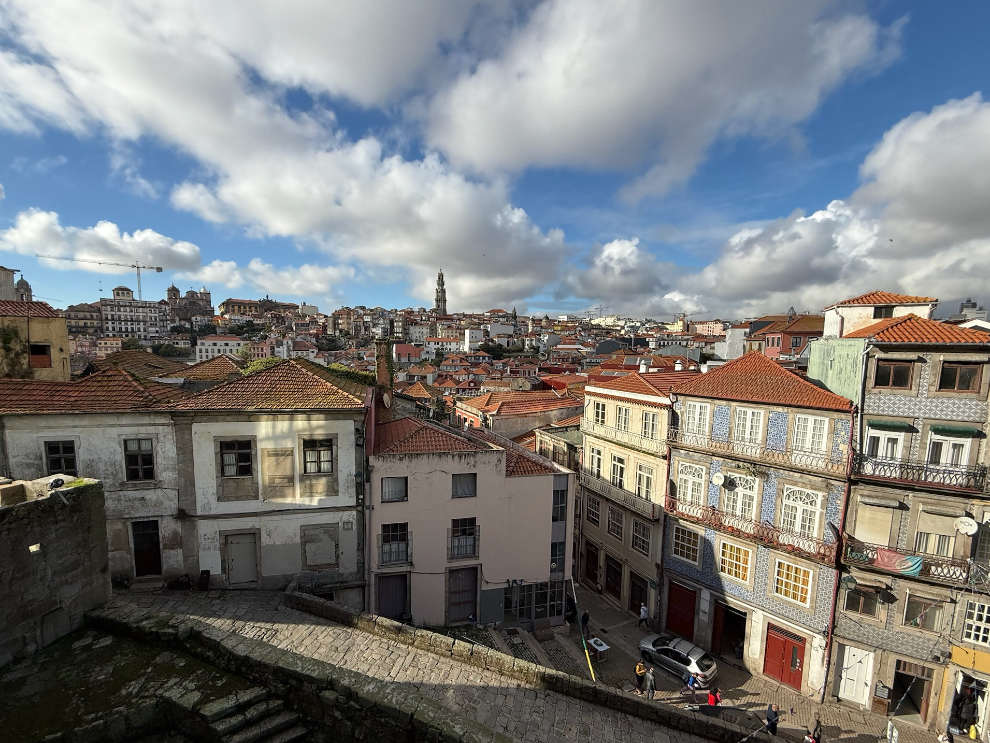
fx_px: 429
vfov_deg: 81.7
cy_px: 388
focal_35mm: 15
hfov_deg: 98.1
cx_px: 479
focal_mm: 2.22
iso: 50
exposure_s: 1/2024
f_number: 2.2
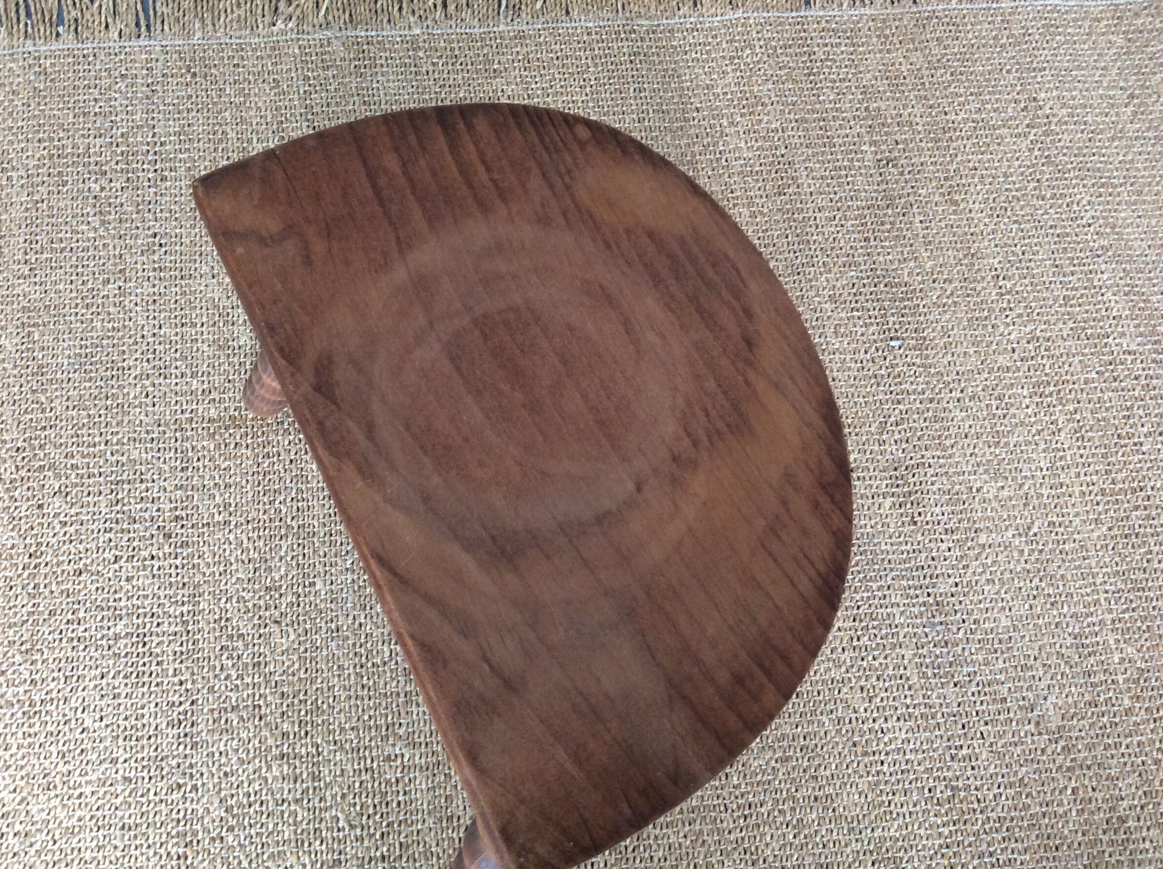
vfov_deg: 40.6
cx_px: 528
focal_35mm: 35
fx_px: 1174
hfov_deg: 52.6
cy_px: 434
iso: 100
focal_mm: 3.3
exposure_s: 1/25
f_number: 2.4
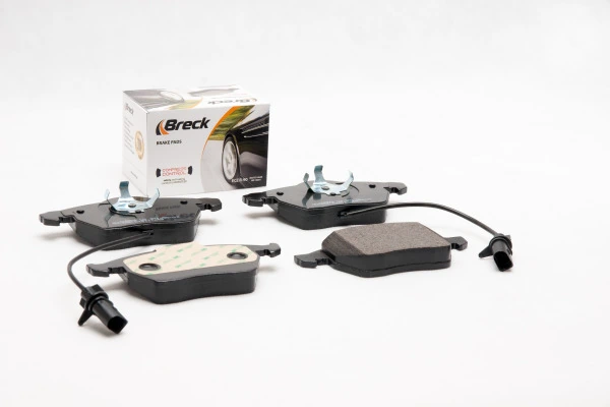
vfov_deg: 16.6
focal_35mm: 82
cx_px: 305
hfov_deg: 24.6
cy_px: 204
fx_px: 1398
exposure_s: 1/200
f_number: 11
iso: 100
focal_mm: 55
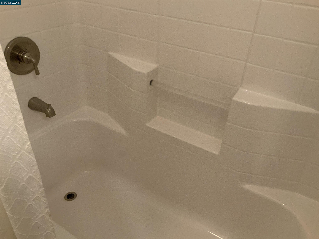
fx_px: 267
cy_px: 120
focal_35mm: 29
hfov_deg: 61.7
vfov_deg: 48.2
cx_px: 160
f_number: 1.8
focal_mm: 3
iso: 250
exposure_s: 1/60
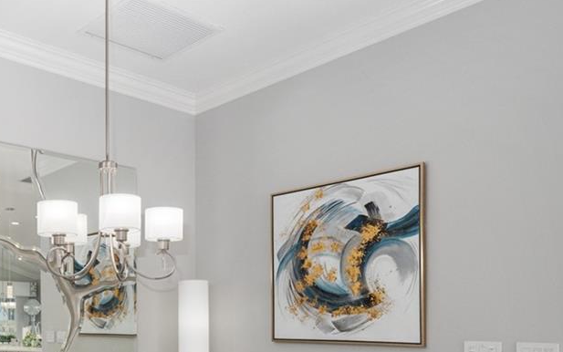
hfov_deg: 49.3
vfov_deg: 32.7
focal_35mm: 37
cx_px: 104
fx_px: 568
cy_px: 319
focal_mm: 14
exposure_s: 1/25
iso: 500
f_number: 8
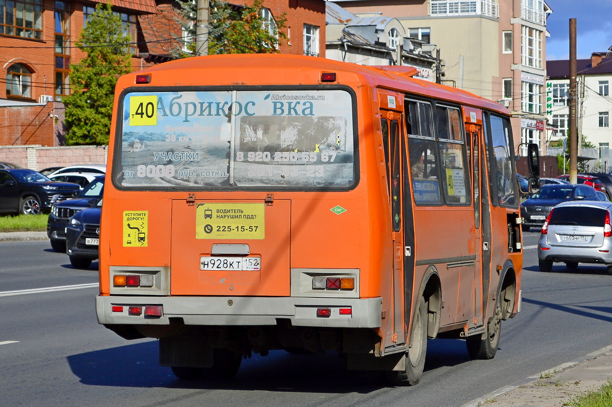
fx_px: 1223
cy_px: 204
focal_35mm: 72
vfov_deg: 18.9
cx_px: 306
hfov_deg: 28.1
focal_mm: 48
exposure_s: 1/1600
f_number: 5.6
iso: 200
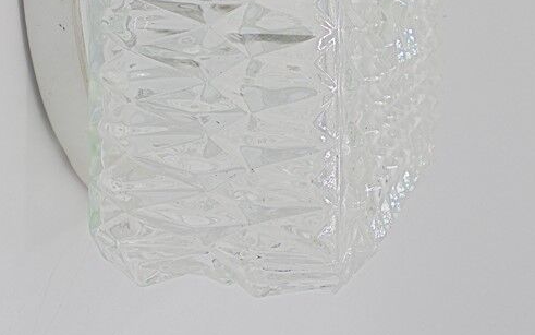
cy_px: -60
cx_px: 210
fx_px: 962
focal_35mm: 66
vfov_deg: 18.7
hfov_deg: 31.0
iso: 100
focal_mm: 6.1
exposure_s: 1/320
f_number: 4
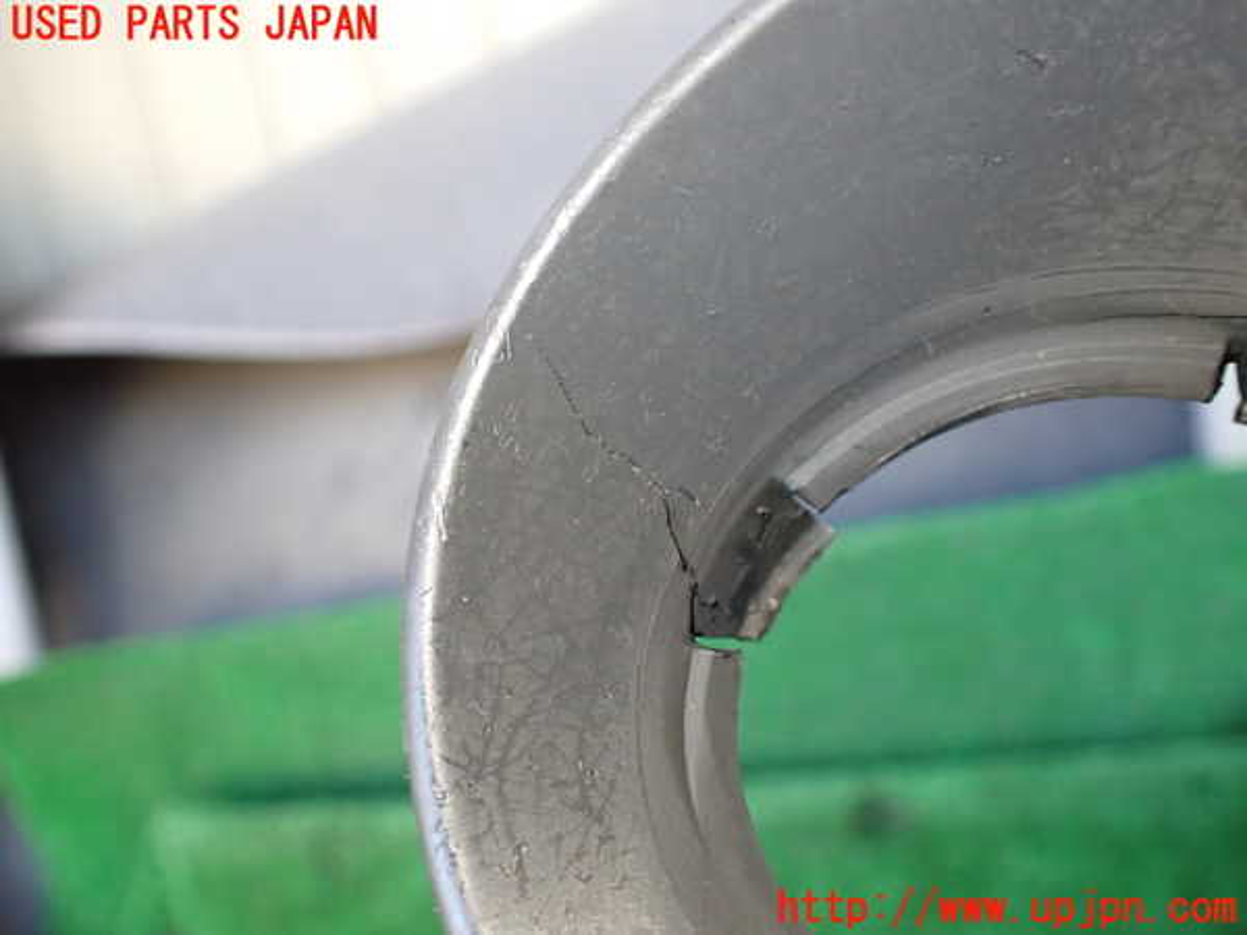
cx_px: 624
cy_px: 468
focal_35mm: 30
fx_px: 1081
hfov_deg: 60.0
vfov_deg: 46.8
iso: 500
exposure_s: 1/125
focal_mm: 5.4
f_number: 2.3
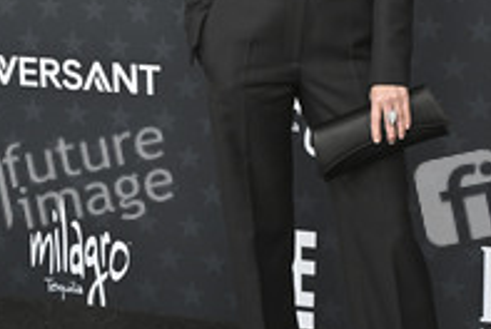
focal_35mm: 85
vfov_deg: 16.0
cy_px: 62
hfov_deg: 23.8
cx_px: 317
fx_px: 1161
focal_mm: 42
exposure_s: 1/320
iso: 1250
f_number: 5.6
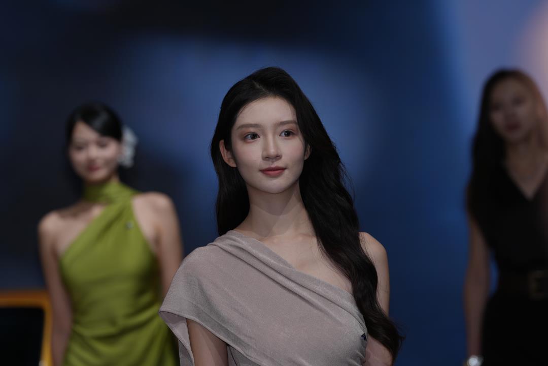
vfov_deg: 6.9
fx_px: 3044
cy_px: 183
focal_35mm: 200
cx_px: 274
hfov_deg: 10.3
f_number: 4.5
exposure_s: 1/160
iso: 100
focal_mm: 200
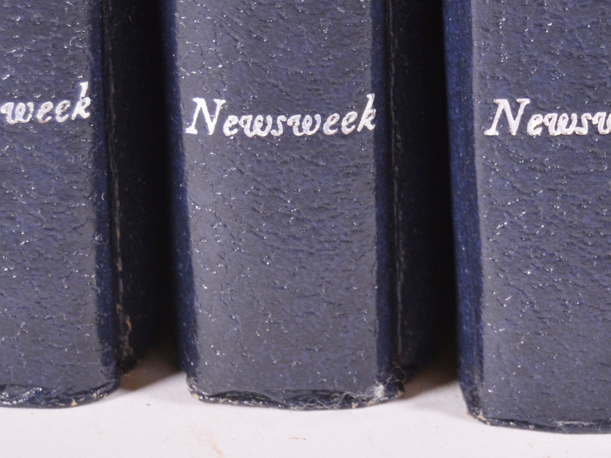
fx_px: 3717
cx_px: 694
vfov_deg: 7.0
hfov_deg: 9.3
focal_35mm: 211
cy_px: -6
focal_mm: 45
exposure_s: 1/125
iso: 400
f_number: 5.6
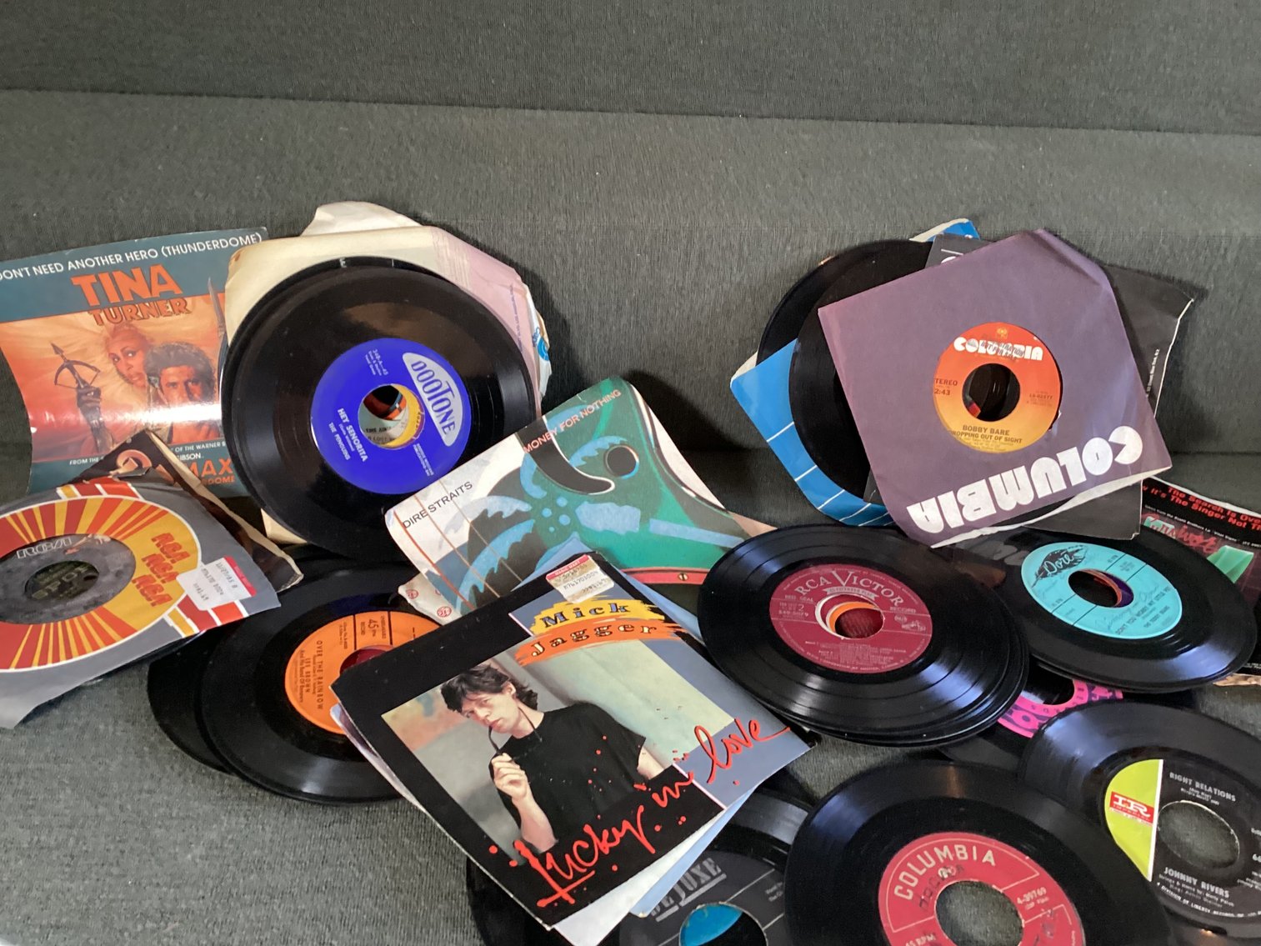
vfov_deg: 45.4
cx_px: 630
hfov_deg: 58.3
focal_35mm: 31
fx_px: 1129
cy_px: 473
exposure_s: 1/50
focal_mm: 3.3
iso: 320
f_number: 2.4
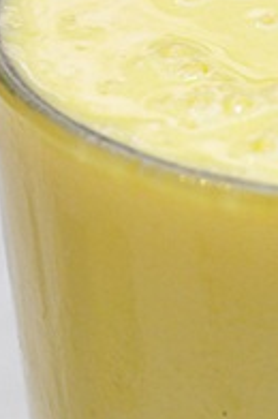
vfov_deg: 5.9
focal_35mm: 349
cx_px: 366
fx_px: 4057
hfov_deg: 3.9
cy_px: 278
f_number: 5.3
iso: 2000
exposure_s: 1/60
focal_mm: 70
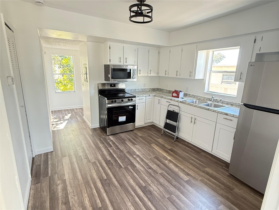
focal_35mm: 14
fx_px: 113
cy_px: 105
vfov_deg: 85.7
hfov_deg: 102.1
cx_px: 140
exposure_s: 1/60
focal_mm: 2.22
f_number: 2.2
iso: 320
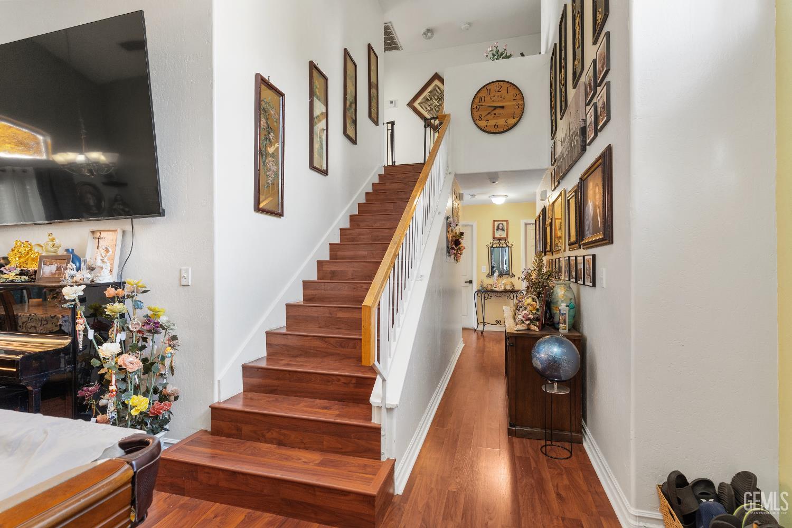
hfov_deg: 93.3
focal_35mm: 17
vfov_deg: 70.4
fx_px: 374
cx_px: 396
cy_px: 264
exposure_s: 1/2.5
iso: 400
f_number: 5.6
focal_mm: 17
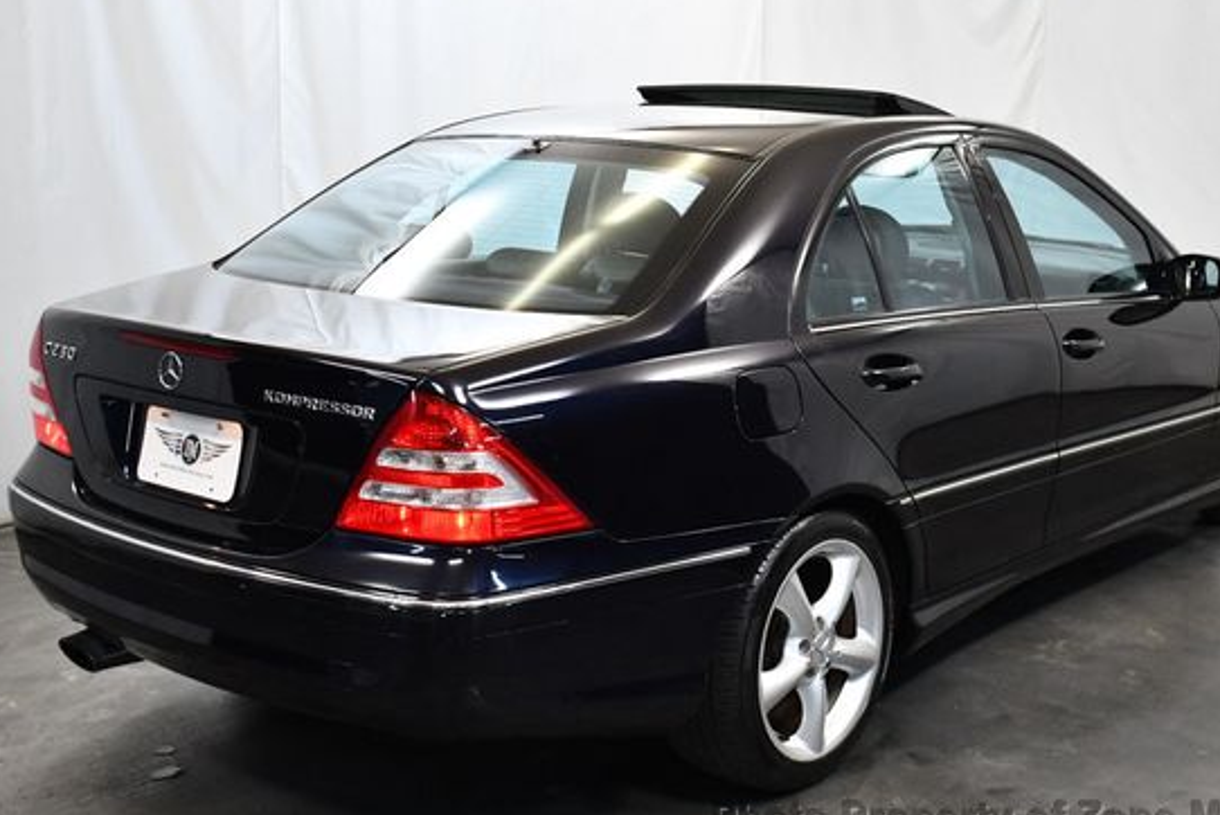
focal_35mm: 52
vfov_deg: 26.0
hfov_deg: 38.1
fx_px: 1763
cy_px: 380
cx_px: 684
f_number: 3.8
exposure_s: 1/125
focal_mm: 22
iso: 1000
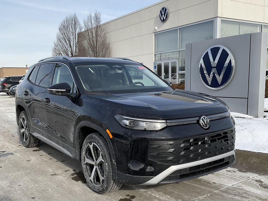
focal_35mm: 29
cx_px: 134
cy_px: 100
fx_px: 224
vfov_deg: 48.2
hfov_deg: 61.7
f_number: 1.8
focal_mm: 3
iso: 16
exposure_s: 1/1626
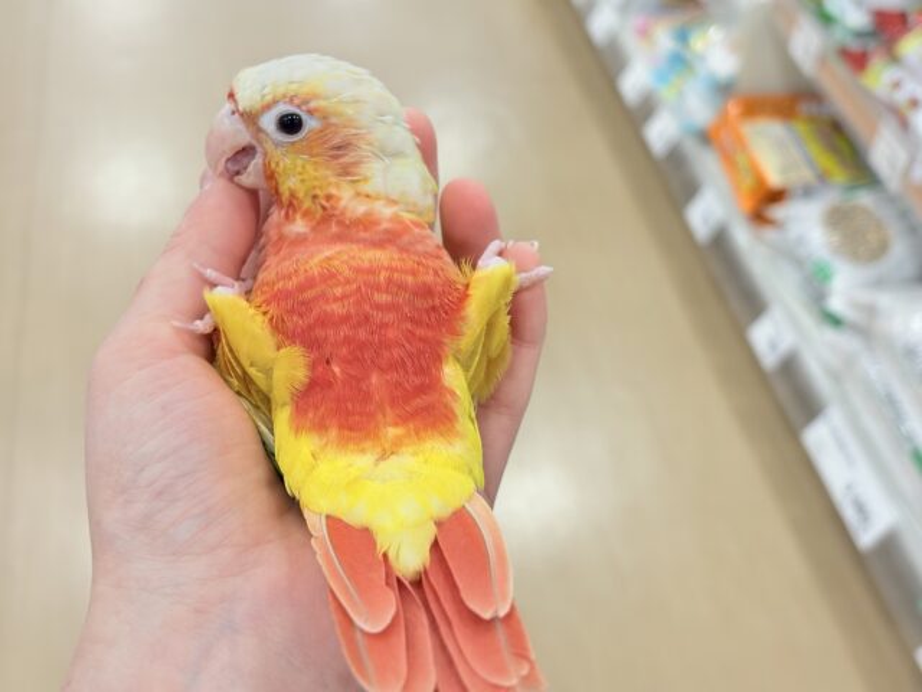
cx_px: 461
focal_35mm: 52
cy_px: 346
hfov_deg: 36.8
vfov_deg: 28.0
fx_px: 1385
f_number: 1.6
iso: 50
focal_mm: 5.96
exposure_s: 1/50
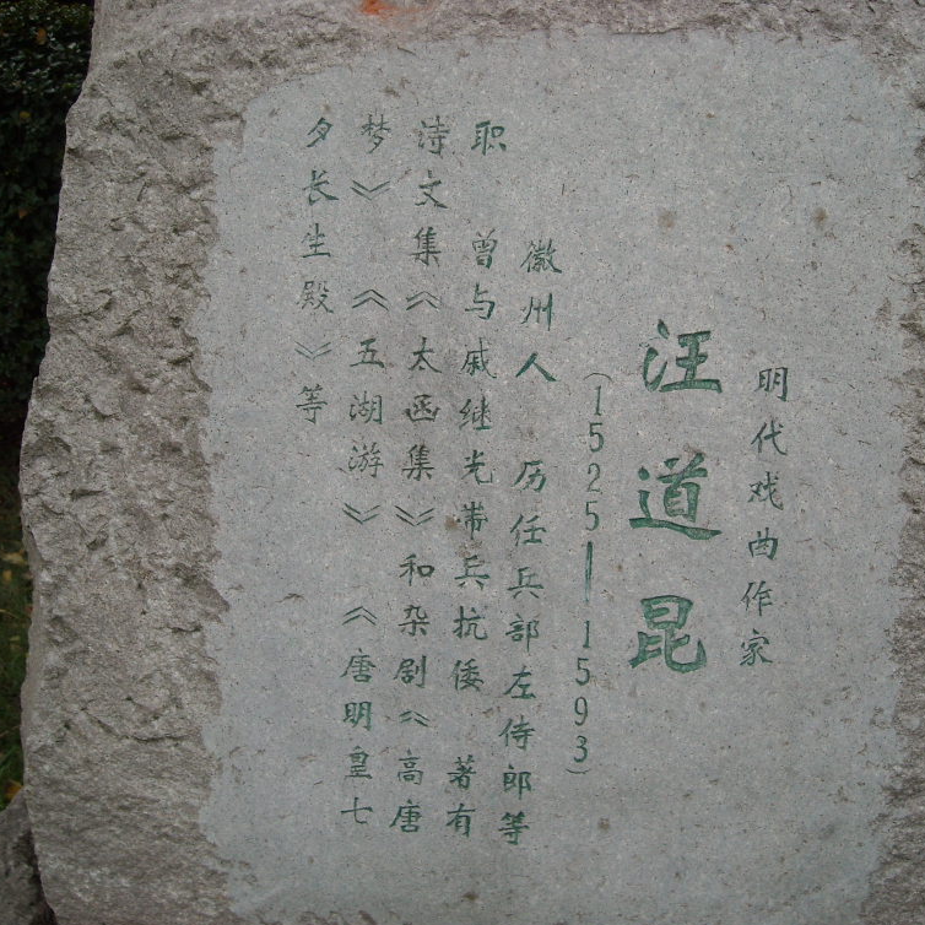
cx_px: 510
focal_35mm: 42
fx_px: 1270
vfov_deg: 40.0
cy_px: 461
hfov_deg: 40.0
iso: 64
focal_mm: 5.7
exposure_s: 1/84
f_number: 2.8
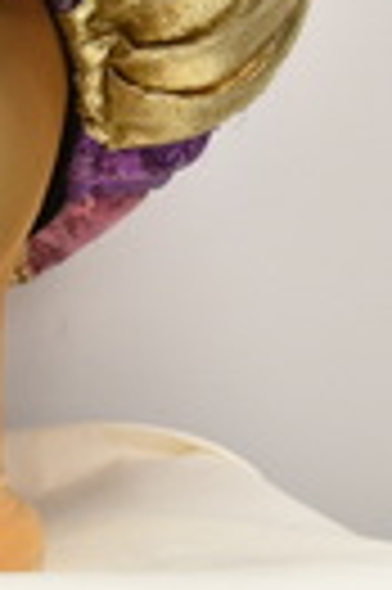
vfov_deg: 20.8
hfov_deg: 13.9
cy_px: -63
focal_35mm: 93
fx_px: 1523
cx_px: -158
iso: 1000
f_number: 4.5
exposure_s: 1/80
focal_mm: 18
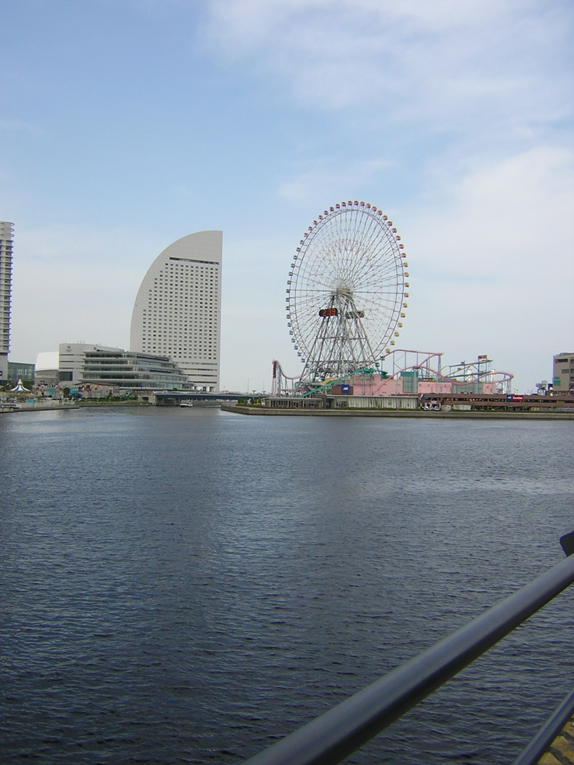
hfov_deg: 39.7
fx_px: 796
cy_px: 382
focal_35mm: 36
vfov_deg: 51.4
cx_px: 287
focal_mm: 4.7
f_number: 5.2
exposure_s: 1/278
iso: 100
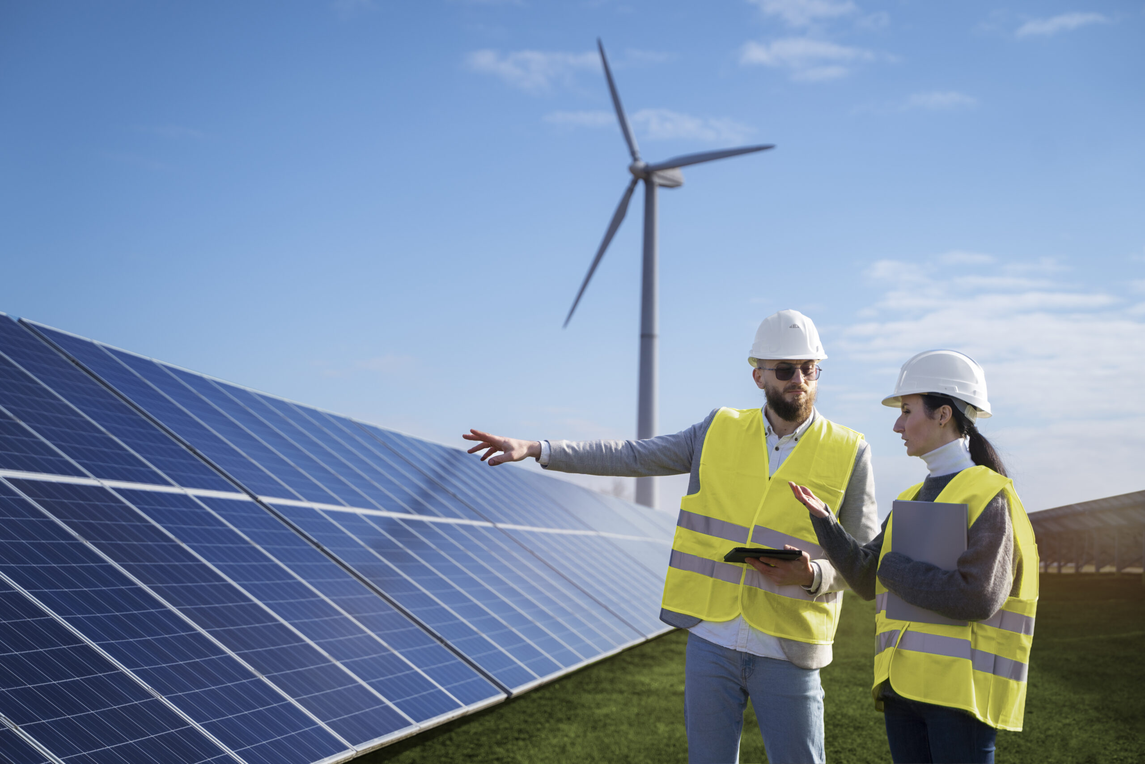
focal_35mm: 52
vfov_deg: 26.0
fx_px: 1654
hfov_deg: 38.2
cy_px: 382
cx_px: 572
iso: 100
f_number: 3.2
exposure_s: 1/1600
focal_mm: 52
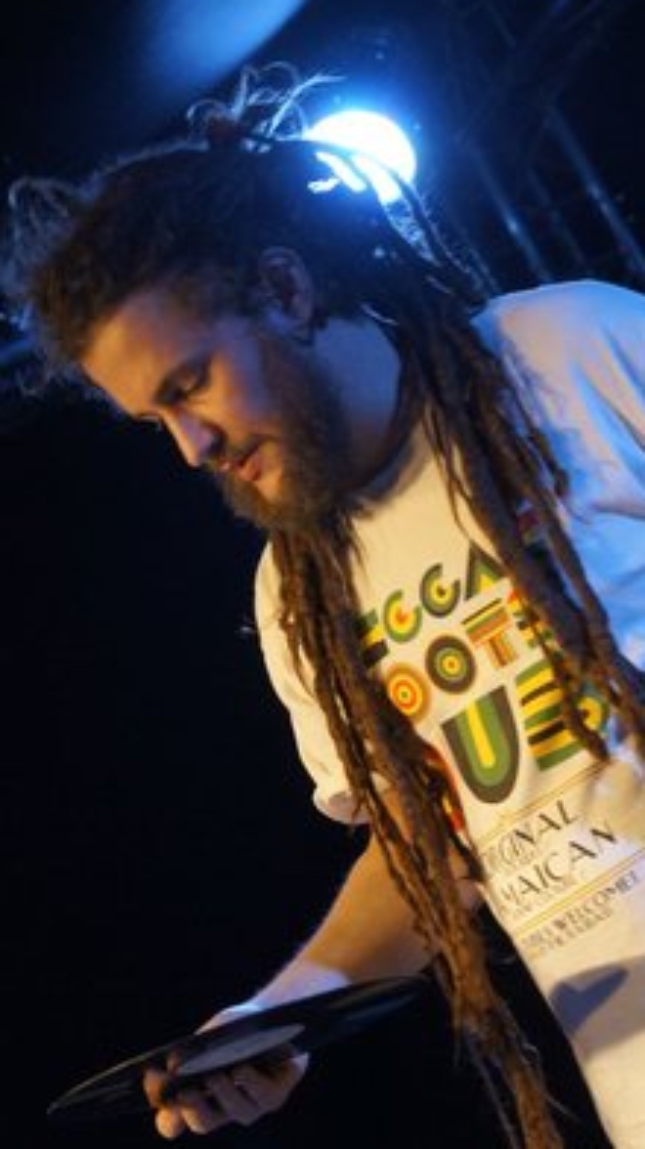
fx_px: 2680
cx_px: 301
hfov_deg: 13.7
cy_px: 629
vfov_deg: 24.2
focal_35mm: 88
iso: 1600
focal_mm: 40
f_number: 5.6
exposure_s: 1/100
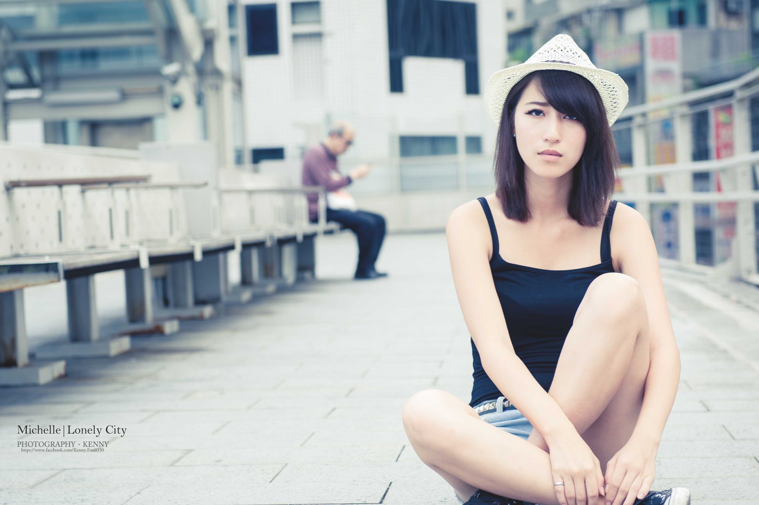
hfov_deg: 25.1
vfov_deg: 16.8
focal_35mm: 81
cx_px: 358
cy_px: 278
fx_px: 1707
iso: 200
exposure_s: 1/100
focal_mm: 70
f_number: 4
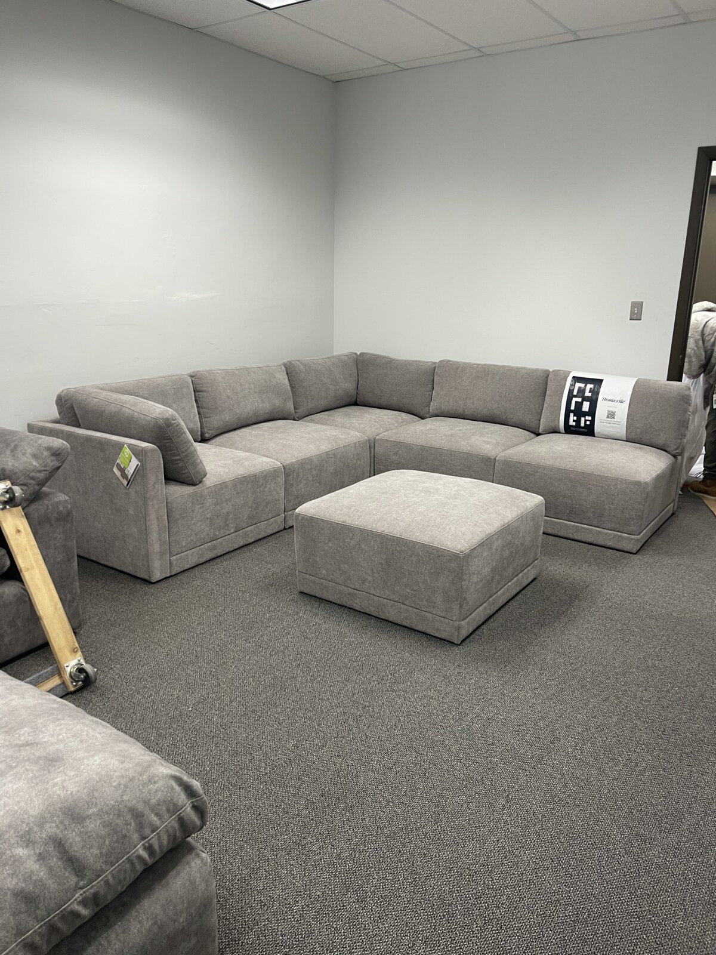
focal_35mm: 25
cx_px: 358
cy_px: 478
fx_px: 689
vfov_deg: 69.4
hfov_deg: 54.9
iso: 80
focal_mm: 5.1
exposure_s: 1/60
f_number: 1.6
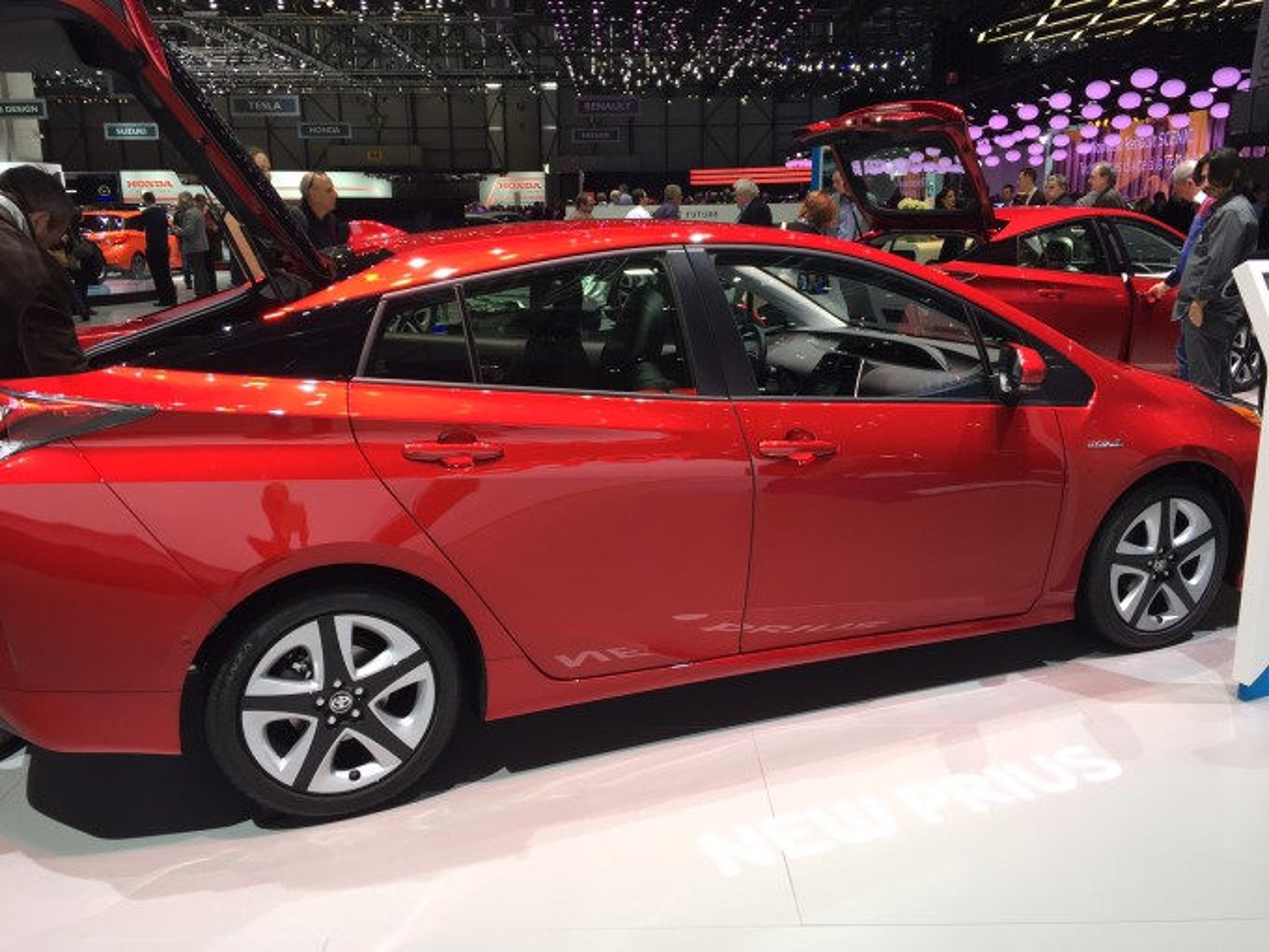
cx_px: 634
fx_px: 1063
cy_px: 476
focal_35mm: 29
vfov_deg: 48.2
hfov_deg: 61.7
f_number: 2.2
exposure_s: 1/100
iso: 40
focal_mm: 4.15
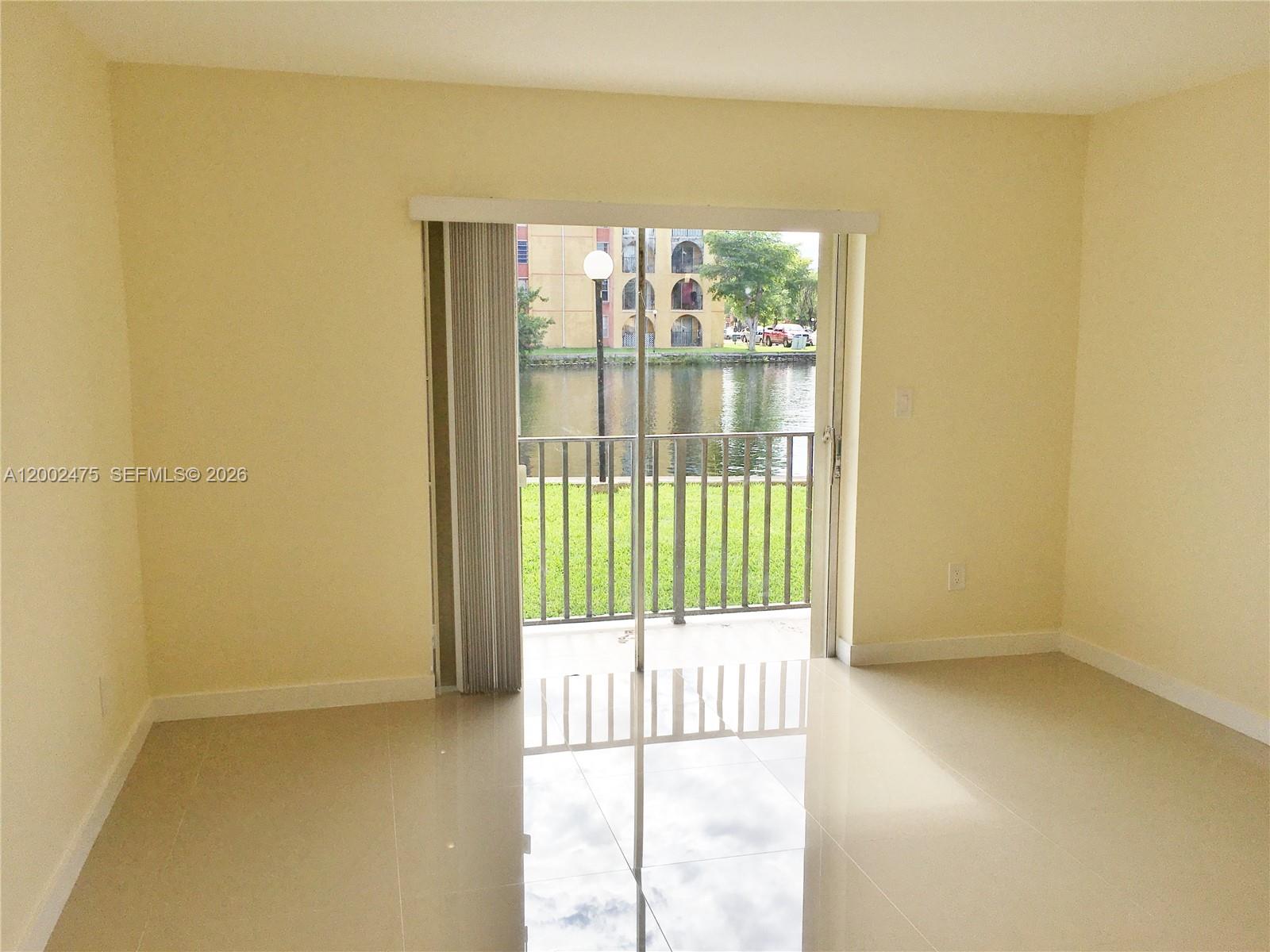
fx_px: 1064
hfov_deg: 61.7
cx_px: 635
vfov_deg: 48.2
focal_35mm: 29
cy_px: 476
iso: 25
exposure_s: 1/1451
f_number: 2.2
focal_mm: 4.15
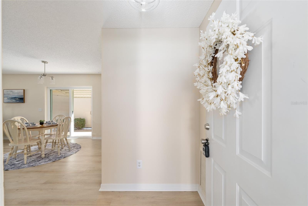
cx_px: 154
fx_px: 120
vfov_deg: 81.2
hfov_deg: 104.3
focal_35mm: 14
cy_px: 103
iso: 320
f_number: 8
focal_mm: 14
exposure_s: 1/50
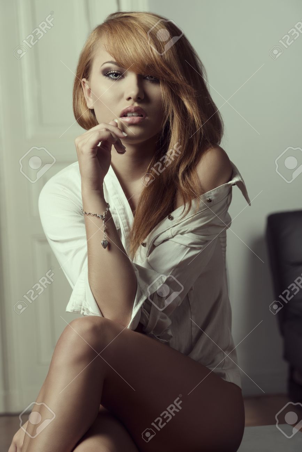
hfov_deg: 11.4
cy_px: 226
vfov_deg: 17.1
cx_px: 151
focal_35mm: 120
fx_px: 1509
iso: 50
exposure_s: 1/125
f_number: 8
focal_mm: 120
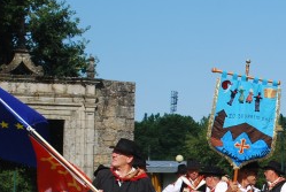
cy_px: 204
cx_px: 333
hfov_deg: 11.9
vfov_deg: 8.1
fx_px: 1342
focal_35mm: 169
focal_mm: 35
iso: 100
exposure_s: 1/250
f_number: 8
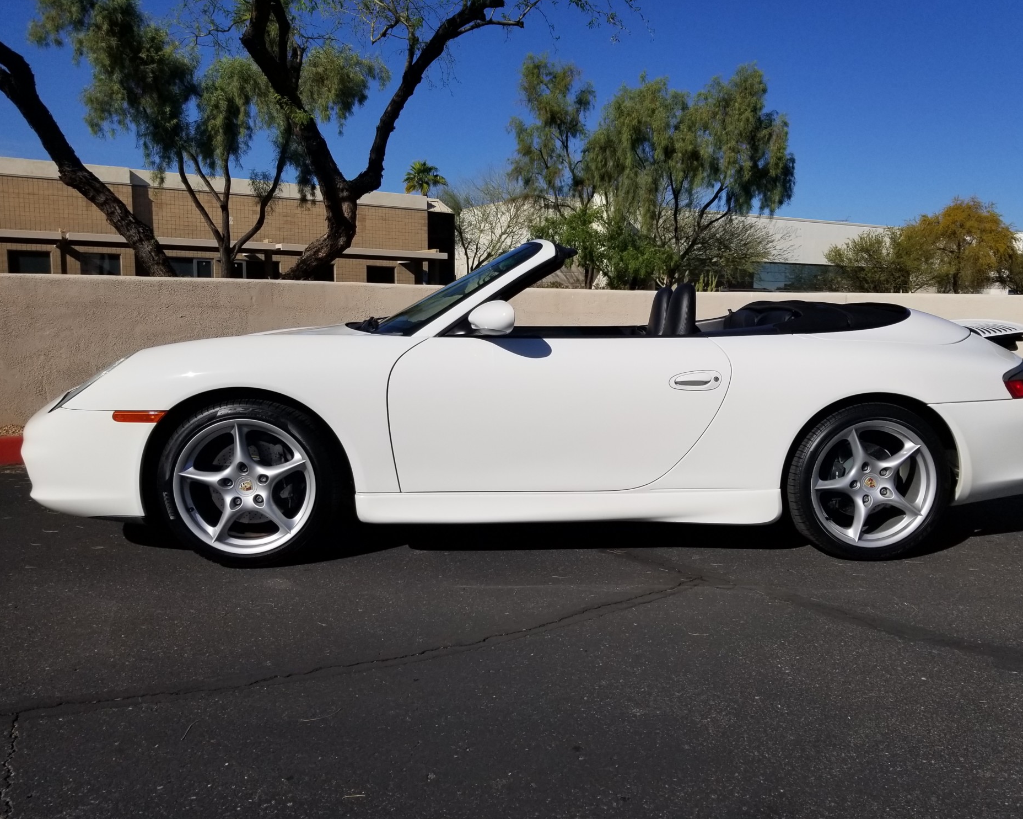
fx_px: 848
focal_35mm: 28
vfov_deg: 51.5
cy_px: 401
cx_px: 554
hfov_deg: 62.1
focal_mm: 4.25
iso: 50
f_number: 1.7
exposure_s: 1/6032
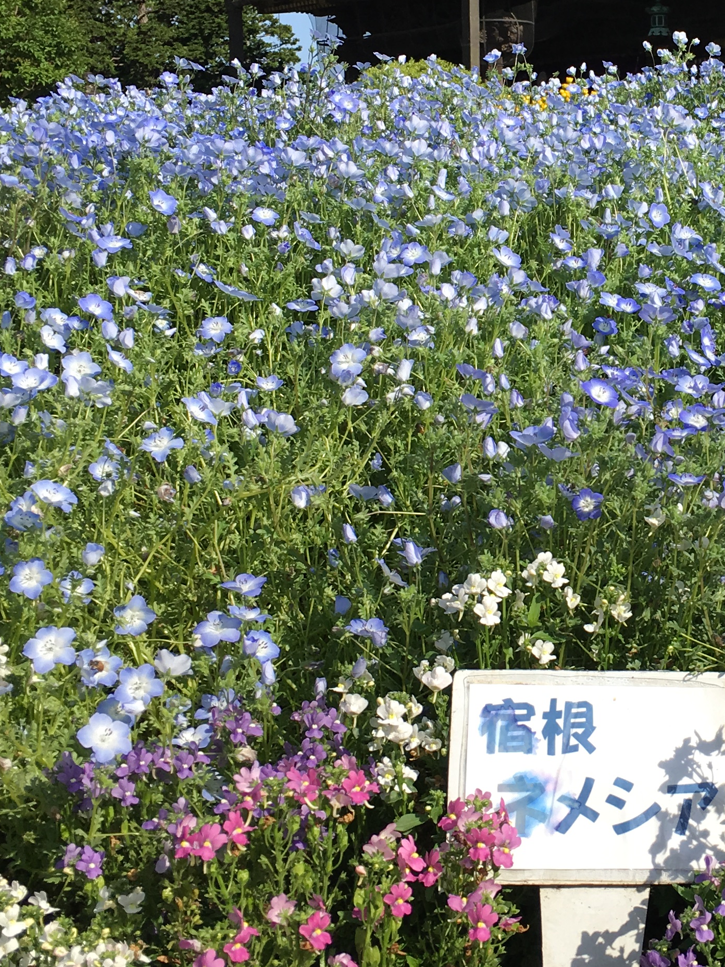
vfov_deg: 30.6
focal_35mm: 63
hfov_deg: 22.6
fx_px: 1759
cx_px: 680
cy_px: 345
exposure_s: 1/1399
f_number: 2.2
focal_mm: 4.15
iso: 25
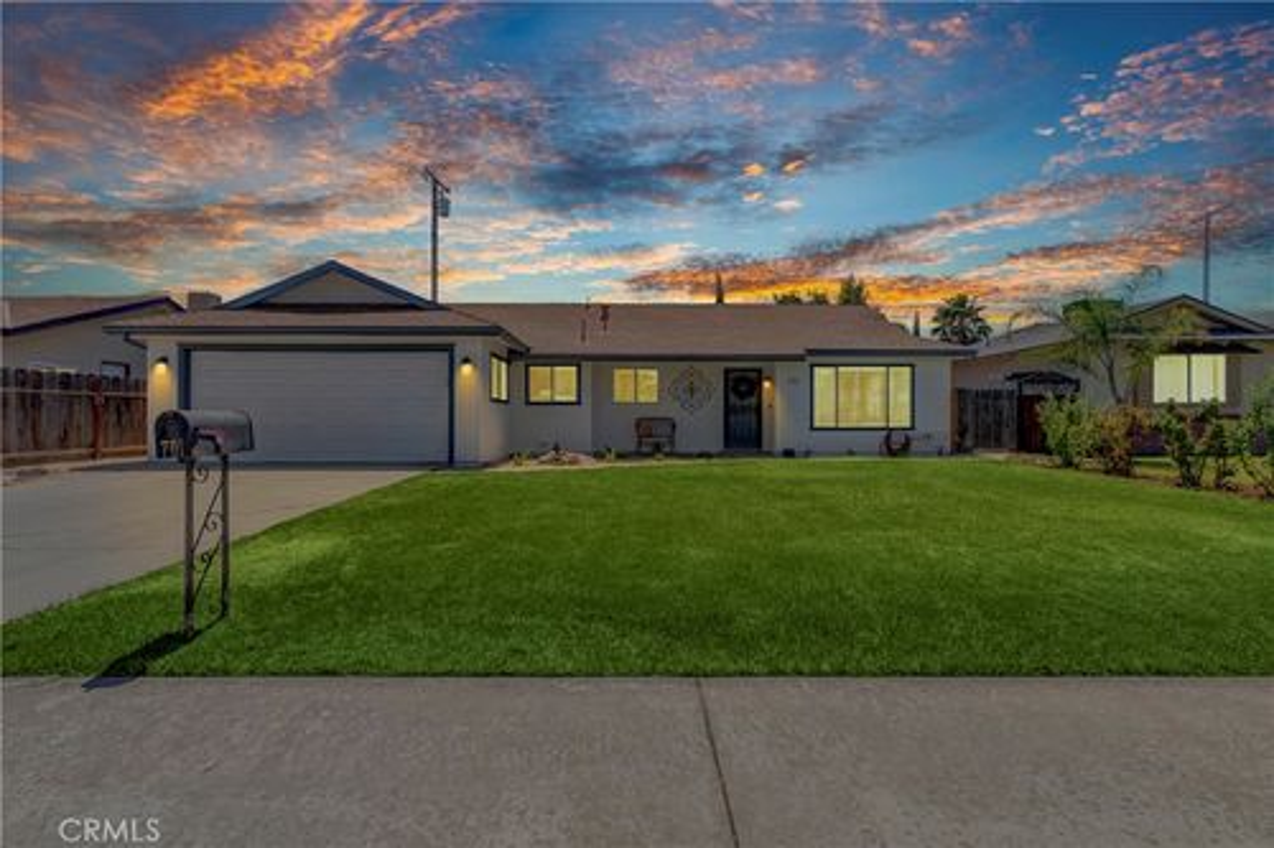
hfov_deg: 90.0
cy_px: 424
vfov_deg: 67.3
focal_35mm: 18
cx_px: 637
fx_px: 637
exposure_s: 1/160
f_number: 10
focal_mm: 18
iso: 80
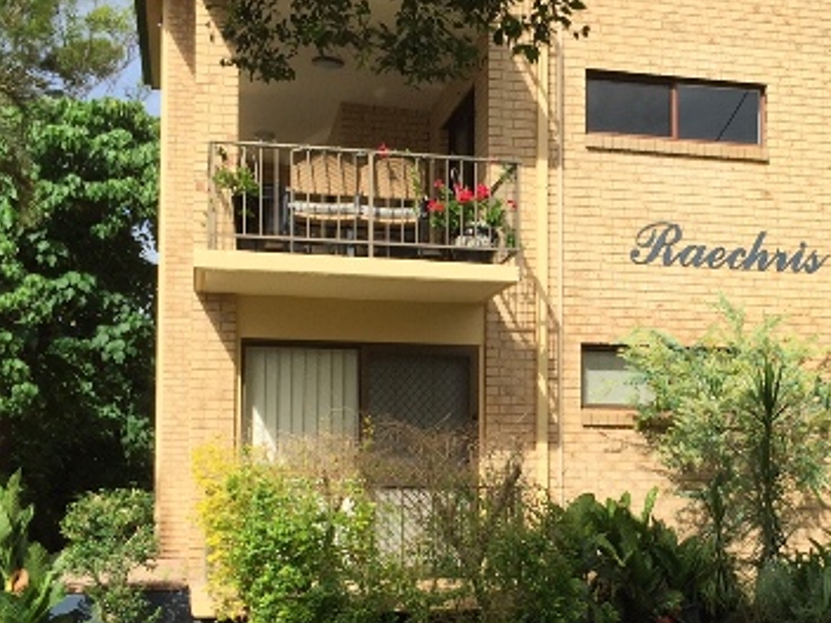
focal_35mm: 66
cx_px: 718
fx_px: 1584
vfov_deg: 22.1
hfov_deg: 28.5
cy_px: 432
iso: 32
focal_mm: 4.15
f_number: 2.2
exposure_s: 1/2198
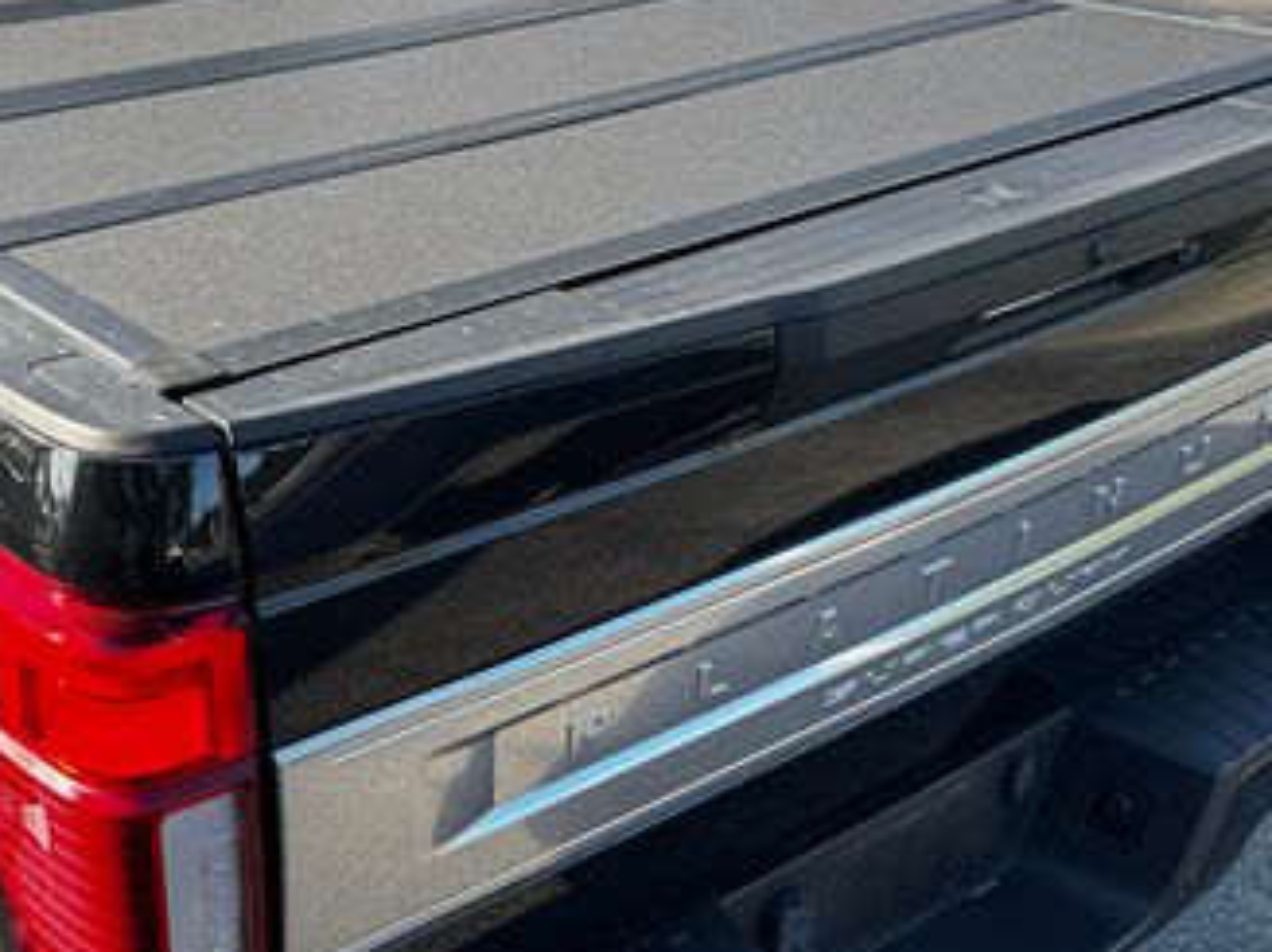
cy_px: 420
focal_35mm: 47
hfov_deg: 39.7
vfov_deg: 30.8
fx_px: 1726
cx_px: 370
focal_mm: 6.76
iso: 80
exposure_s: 1/442
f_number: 1.78
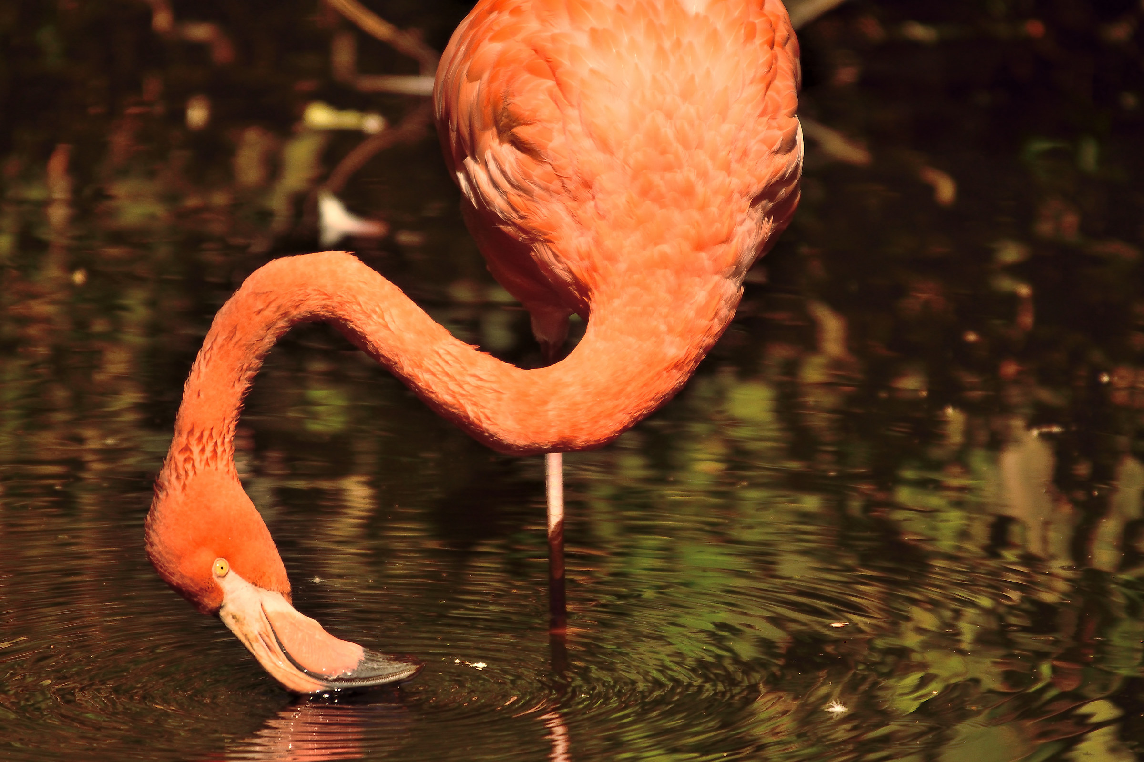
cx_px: 572
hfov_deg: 3.4
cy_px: 381
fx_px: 19065
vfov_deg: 2.3
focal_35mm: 600
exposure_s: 1/1600
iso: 400
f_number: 5.6
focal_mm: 400
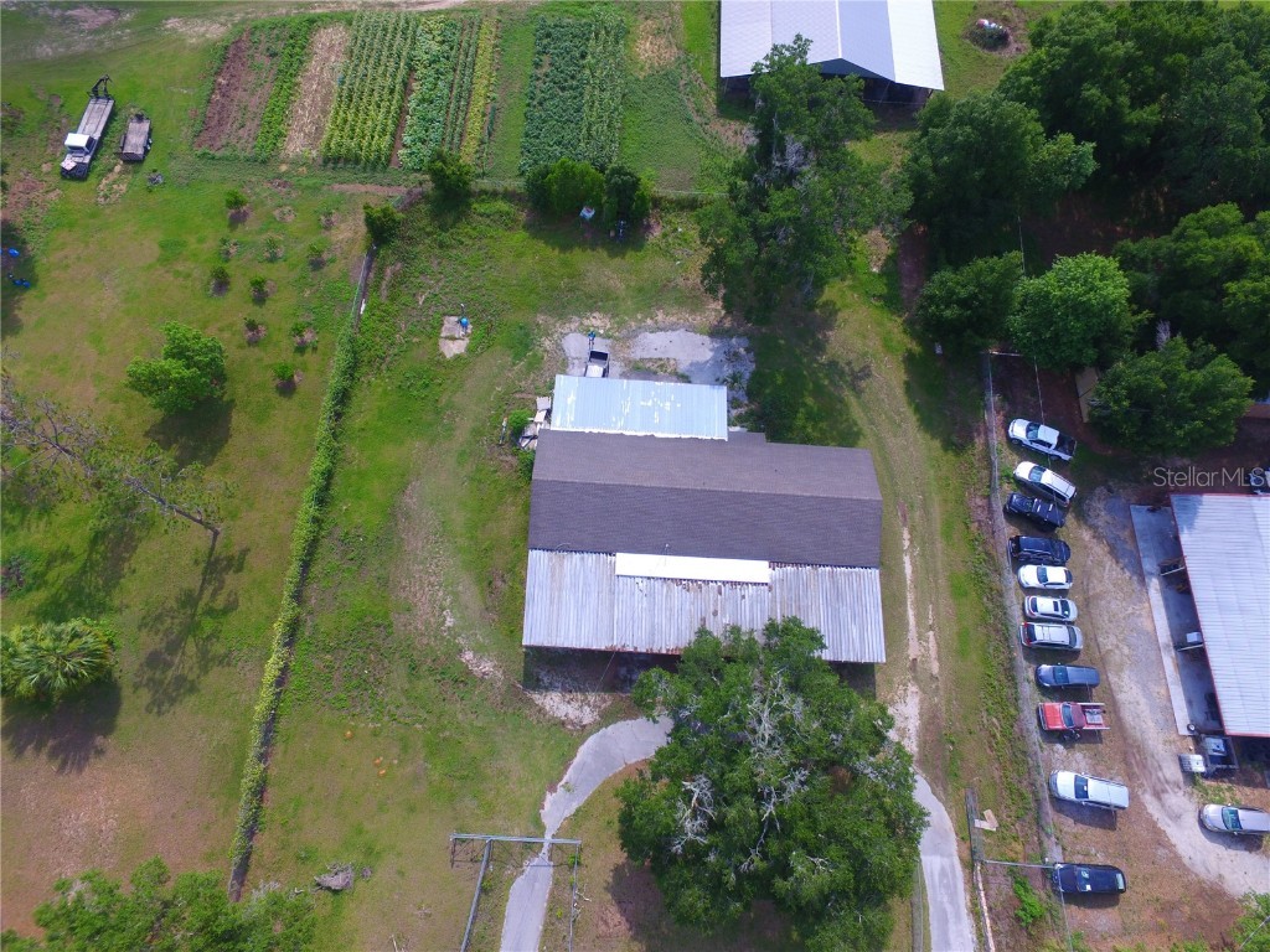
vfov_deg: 66.0
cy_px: 476
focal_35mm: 20
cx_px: 635
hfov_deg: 81.7
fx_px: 734
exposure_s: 1/640
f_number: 2.8
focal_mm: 3.61
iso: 100
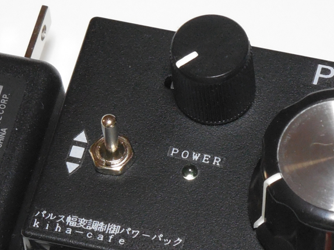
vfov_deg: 5.6
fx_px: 2565
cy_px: 202
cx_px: 163
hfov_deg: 7.5
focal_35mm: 266
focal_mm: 21.5
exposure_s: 1/15
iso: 800
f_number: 4.8
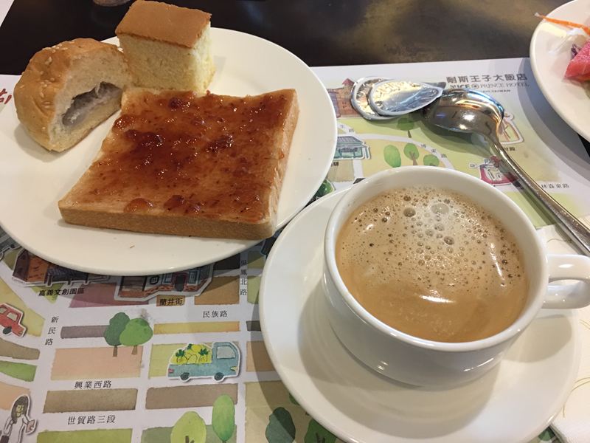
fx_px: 494
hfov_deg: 61.7
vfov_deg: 48.2
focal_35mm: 29
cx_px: 295
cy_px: 222
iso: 80
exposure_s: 1/15
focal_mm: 4.15
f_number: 2.2
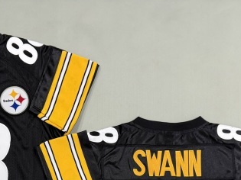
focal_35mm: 61
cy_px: 228
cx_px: 67
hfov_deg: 31.3
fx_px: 425
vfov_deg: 21.8
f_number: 1.78
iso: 200
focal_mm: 6.76
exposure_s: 1/50
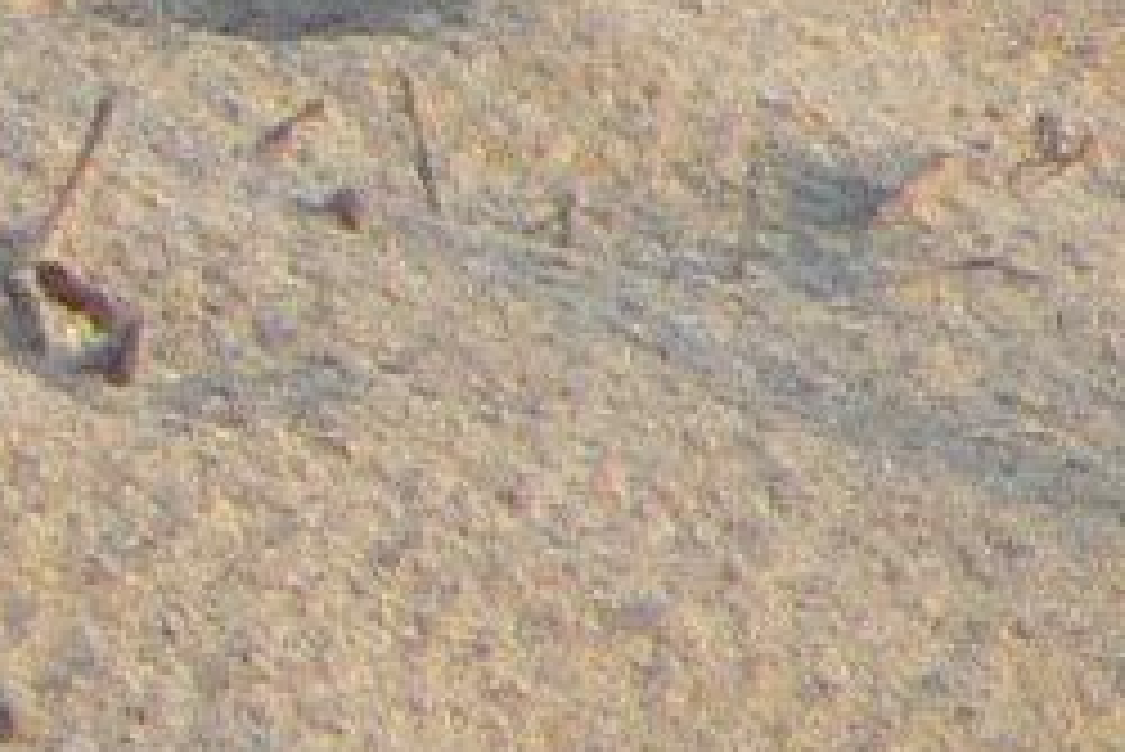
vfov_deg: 0.4
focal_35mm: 3158
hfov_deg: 0.7
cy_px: -131
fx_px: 98741
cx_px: -1359
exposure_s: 1/60
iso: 100
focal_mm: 72
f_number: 3.3
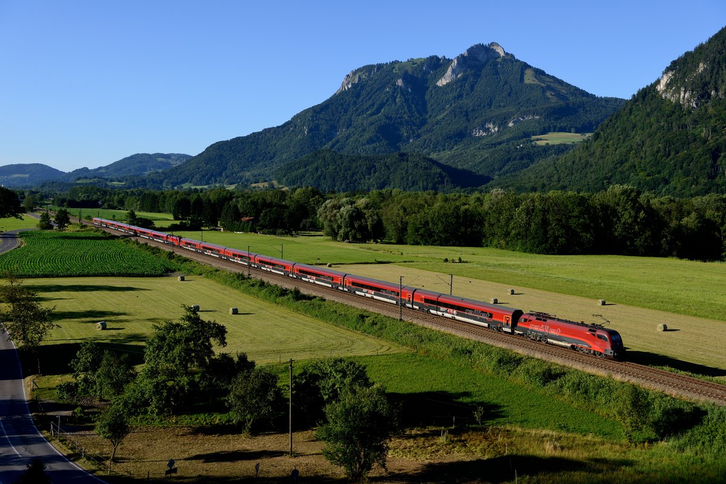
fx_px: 706
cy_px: 242
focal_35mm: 35
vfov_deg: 37.9
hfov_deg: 54.4
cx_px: 363
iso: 200
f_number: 5.6
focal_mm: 35
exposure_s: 1/1250
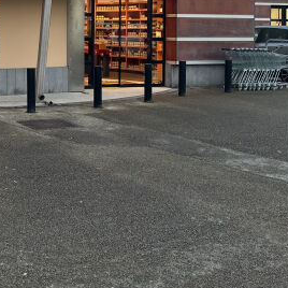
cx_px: -44
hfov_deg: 26.0
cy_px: 19
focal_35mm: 60
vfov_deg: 27.4
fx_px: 565
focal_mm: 5.1
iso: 125
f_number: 1.6
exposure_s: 1/121
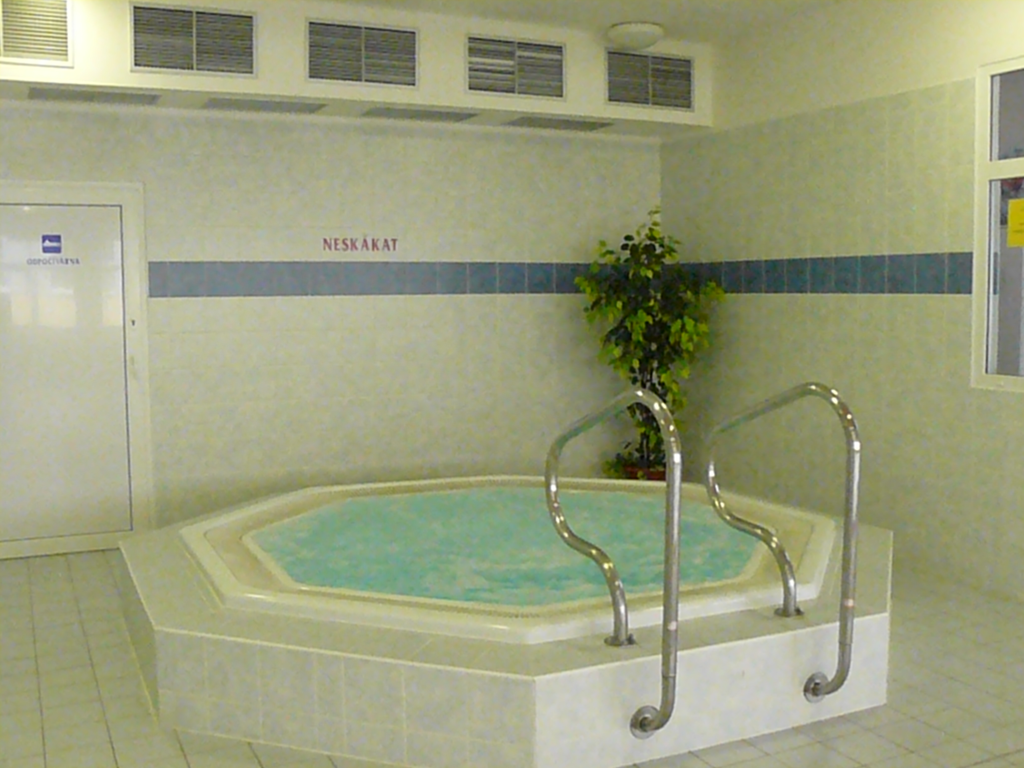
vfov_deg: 39.7
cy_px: 384
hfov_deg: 51.4
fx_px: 1065
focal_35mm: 36
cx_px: 512
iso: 3200
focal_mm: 6
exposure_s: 1/100
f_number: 4
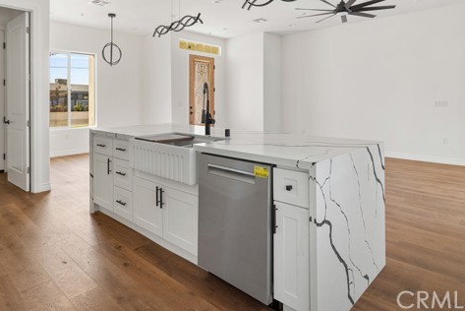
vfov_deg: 54.1
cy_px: 104
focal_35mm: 23
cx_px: 230
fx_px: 297
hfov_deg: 76.1
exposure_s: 1/15
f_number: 5.6
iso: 400
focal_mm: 17
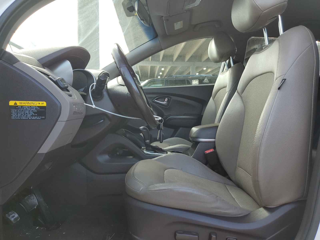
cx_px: 160
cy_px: 120
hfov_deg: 67.3
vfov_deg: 53.1
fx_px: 240
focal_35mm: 26
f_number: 1.5
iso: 50
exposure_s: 1/345
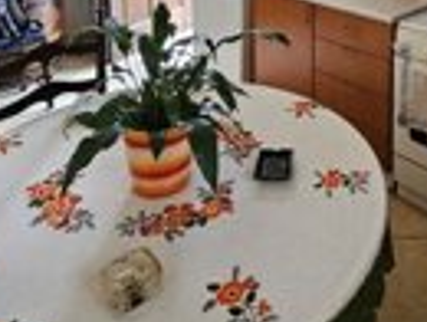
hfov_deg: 48.7
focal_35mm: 36
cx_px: 335
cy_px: -85
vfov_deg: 31.6
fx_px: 445
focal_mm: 2.2
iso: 640
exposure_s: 1/100
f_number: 2.2
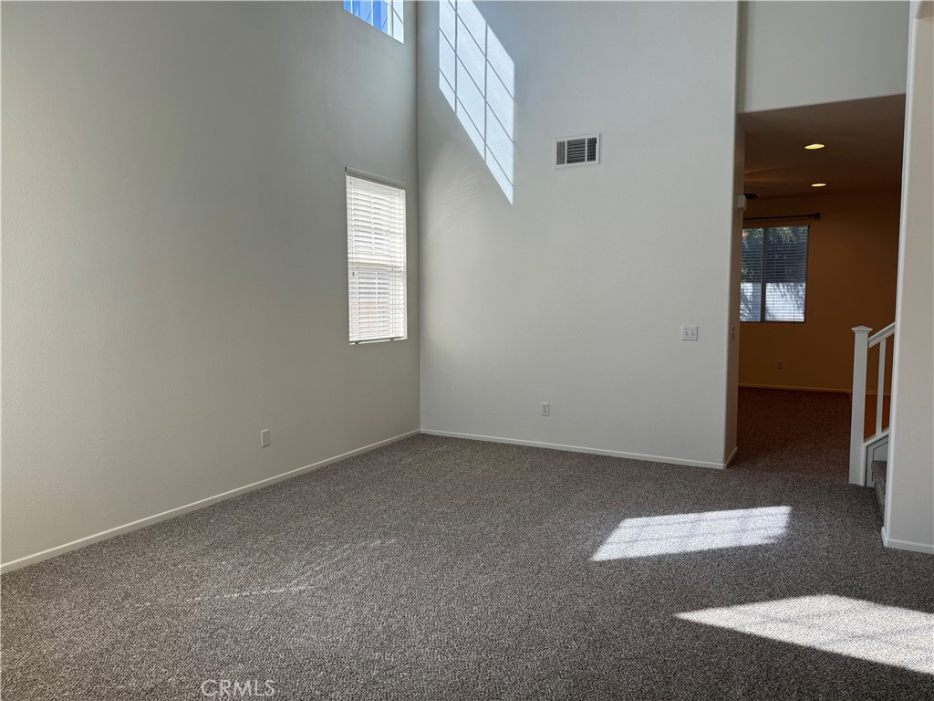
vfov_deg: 56.8
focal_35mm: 24
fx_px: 648
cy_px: 350
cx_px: 467
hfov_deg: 71.6
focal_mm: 6.86
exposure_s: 1/241
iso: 80
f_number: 1.78
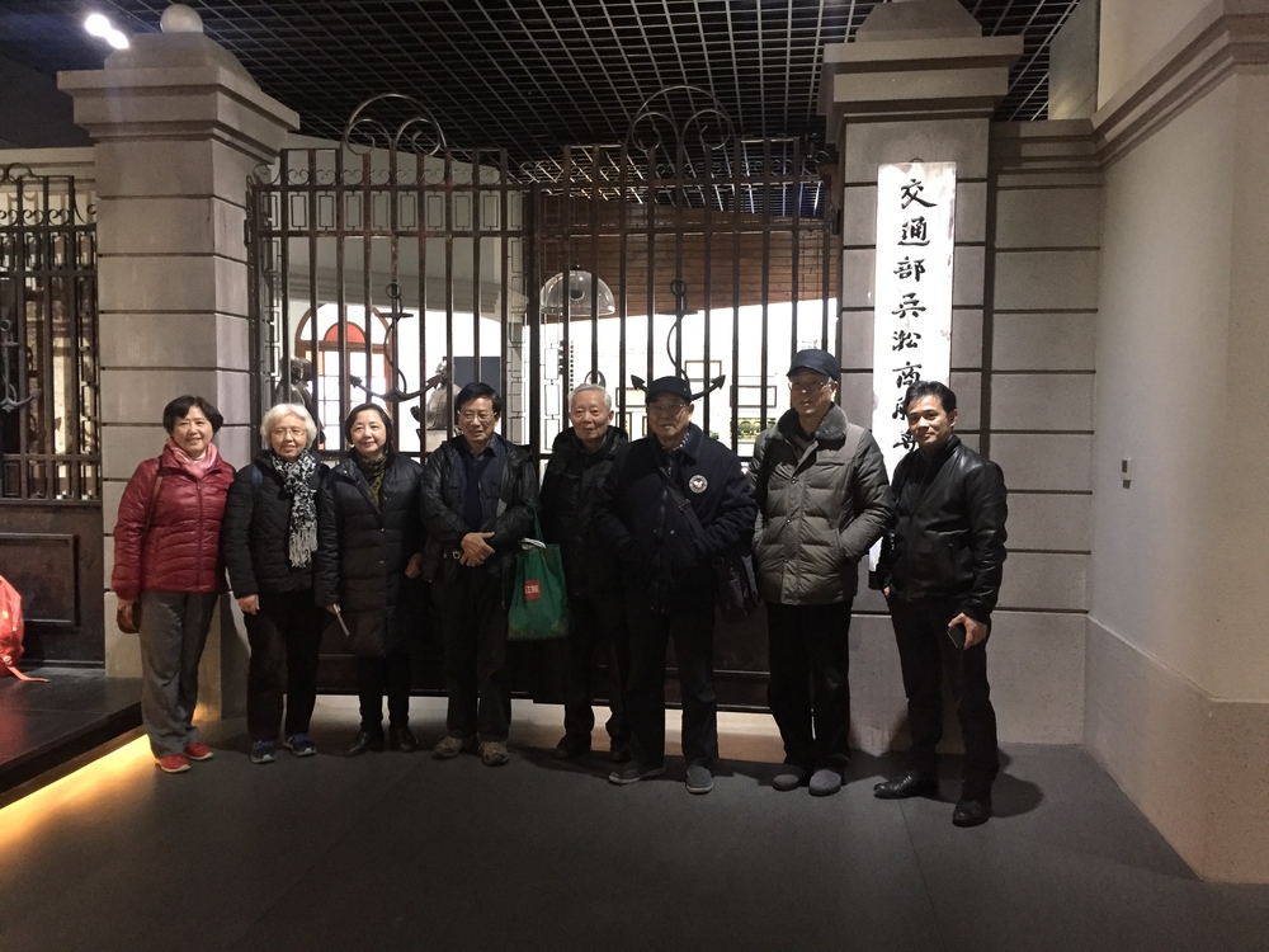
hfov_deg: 61.7
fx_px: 1063
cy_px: 476
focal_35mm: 29
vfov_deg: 48.2
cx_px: 634
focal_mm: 4.15
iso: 500
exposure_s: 1/17
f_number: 2.2
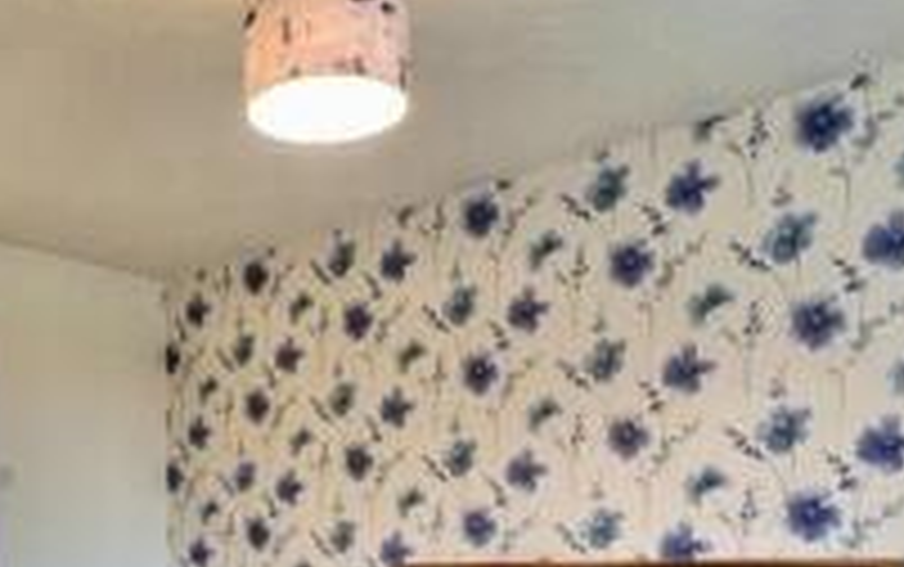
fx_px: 986
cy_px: 637
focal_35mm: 40
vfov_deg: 28.8
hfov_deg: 47.8
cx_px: 254
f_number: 1.8
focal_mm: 1.57
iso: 250
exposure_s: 1/50
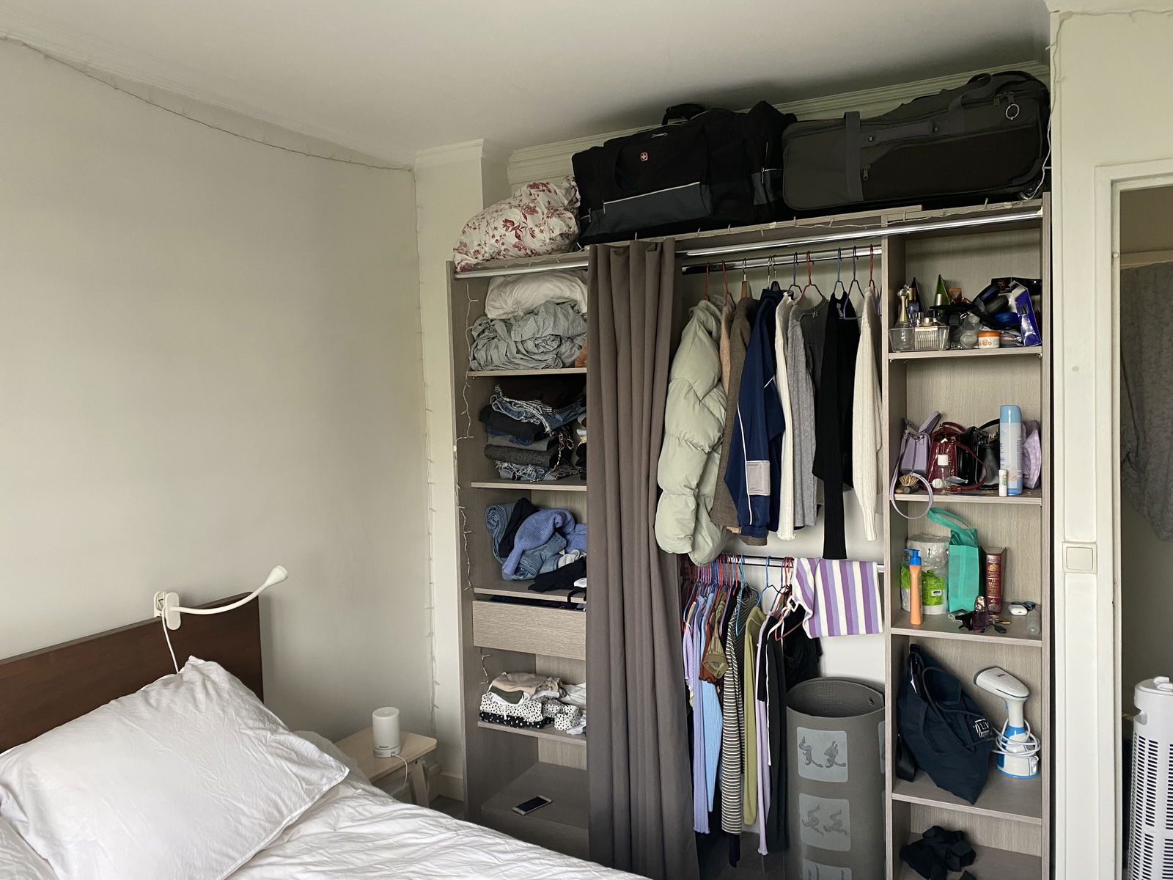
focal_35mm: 26
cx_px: 586
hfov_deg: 67.3
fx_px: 881
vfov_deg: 53.1
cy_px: 440
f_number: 1.8
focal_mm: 4.25
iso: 125
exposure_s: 1/60
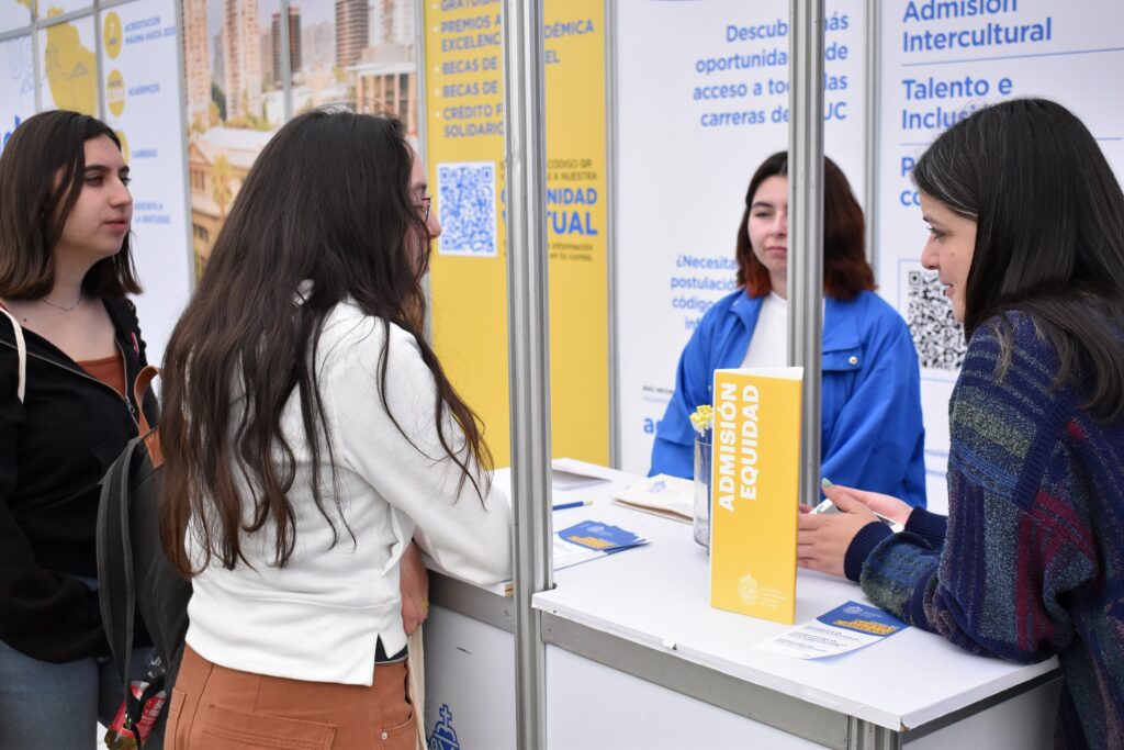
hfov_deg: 45.0
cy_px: 375
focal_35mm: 44
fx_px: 1358
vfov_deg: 30.9
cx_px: 562
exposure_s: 1/4000
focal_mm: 29
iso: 1600
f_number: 4.5
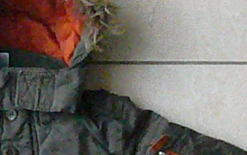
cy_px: 206
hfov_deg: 18.3
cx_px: 25
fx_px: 754
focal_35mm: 112
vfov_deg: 11.4
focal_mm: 5.7
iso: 3200
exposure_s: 1/125
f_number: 9
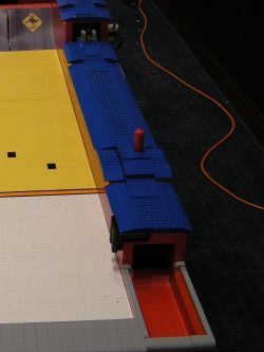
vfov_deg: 25.3
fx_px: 772
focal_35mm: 76
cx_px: -40
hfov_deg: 18.5
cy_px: 75
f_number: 2.9
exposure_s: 1/56.6
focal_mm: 5.3
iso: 136
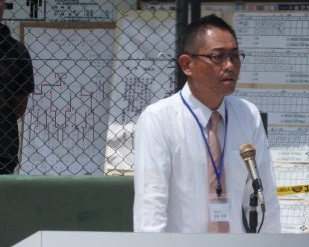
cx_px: 199
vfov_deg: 2.4
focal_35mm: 637
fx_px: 5824
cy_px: 94
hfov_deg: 3.0
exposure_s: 1/800
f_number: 5.6
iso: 100
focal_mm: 80.6
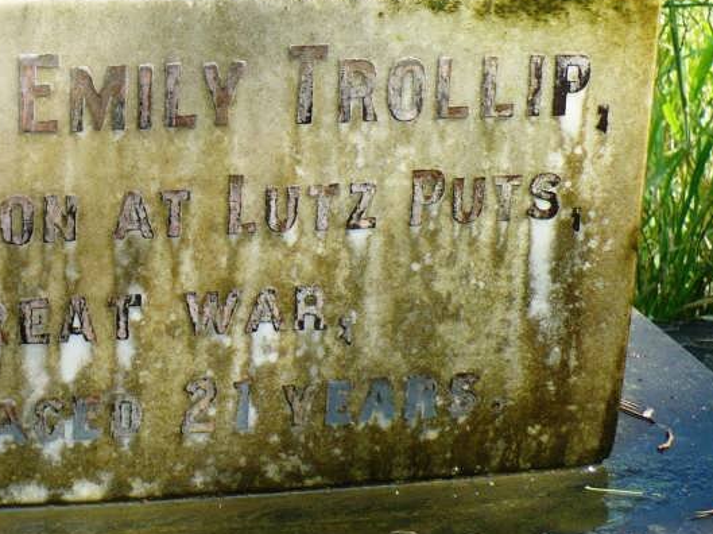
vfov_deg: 17.3
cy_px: 47
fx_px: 1729
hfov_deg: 22.4
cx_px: -11
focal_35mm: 84
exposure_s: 1/100
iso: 100
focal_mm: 6.1
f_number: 2.8
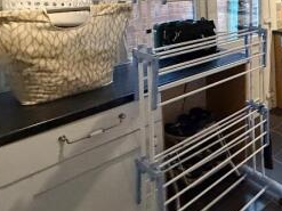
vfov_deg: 37.6
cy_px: -7
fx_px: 269
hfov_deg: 42.5
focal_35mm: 33
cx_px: 316
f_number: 2.2
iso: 500
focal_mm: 2.22
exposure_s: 1/50
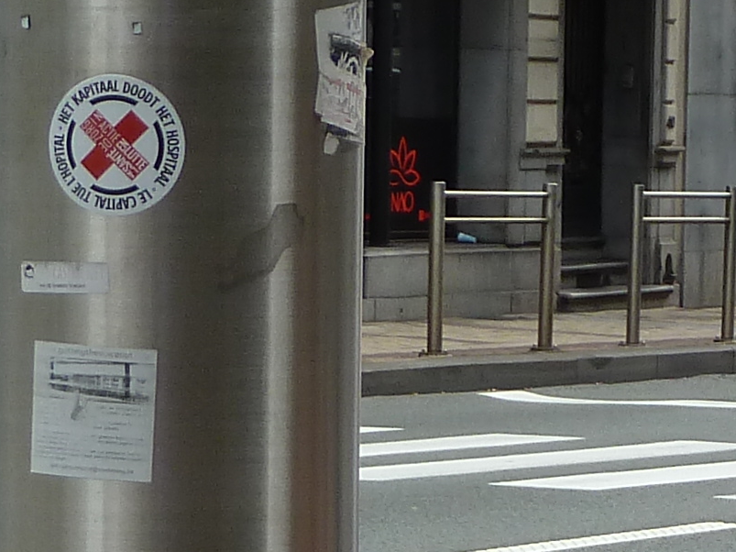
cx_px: 1154
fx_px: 5506
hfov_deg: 7.5
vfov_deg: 5.7
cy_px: 893
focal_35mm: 259
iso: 80
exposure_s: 1/200
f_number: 3.8
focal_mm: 8.5
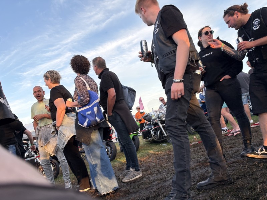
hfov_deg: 67.3
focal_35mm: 26
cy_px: 100
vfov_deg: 53.1
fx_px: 201
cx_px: 134
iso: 50
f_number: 1.6
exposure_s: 1/660
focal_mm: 5.96
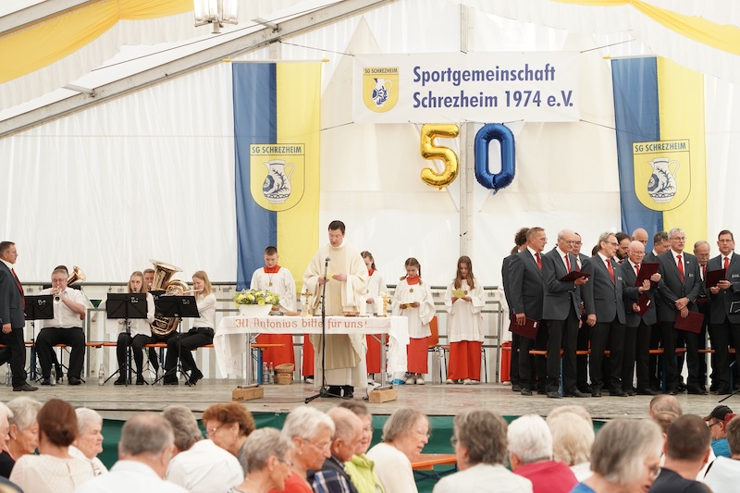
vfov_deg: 13.0
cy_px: 246
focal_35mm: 105
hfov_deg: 19.5
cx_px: 370
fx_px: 2158
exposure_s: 1/320
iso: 1000
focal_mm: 105
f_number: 5.6
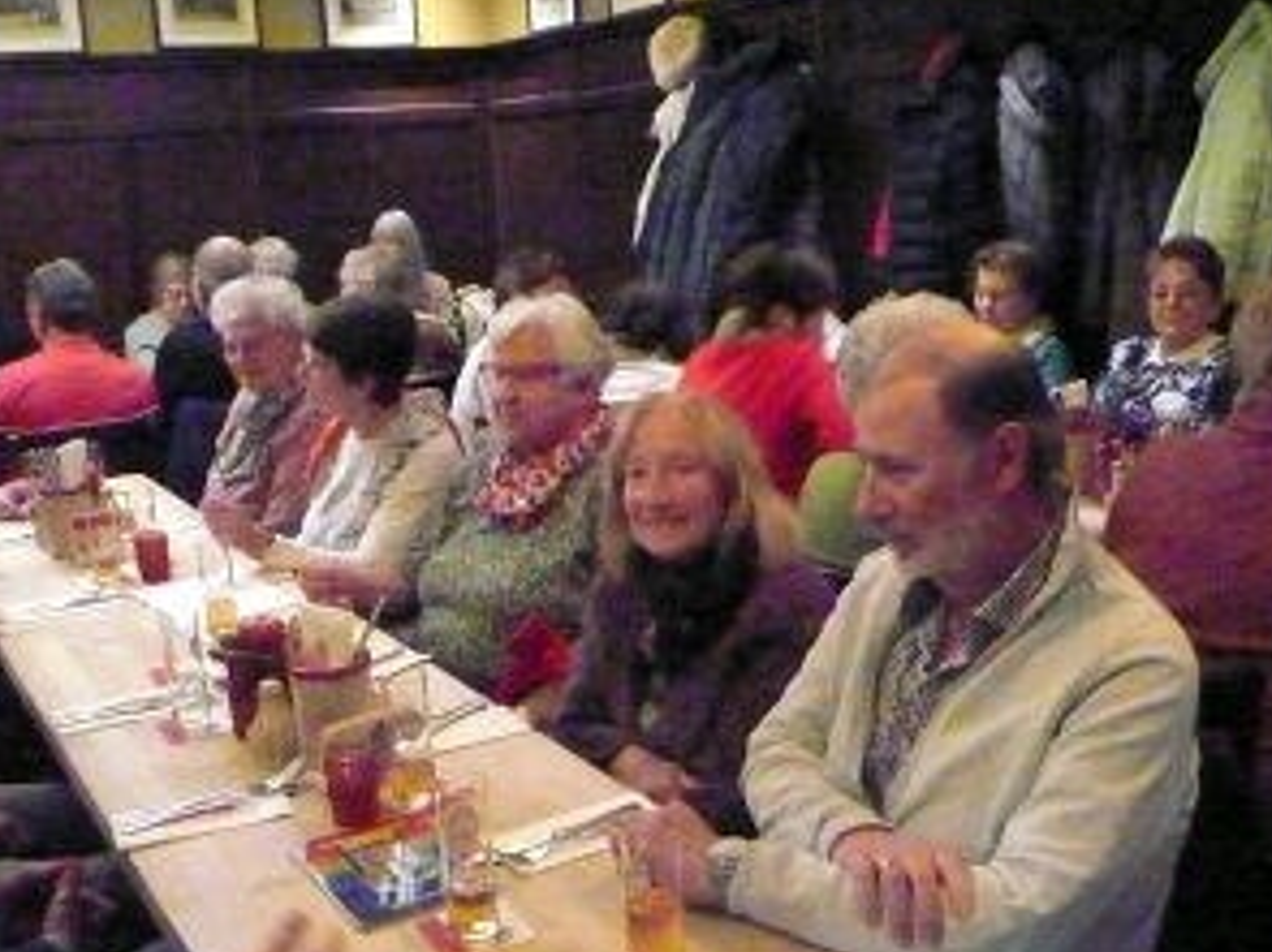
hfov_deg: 49.0
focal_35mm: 38
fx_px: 1396
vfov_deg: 37.5
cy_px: 590
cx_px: 617
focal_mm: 4.6
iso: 1250
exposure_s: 1/30
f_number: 2.8
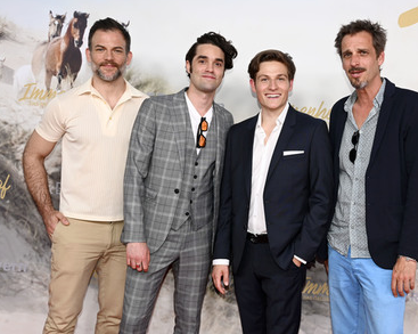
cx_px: 244
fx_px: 556
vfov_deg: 33.4
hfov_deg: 41.1
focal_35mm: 45
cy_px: 168
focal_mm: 39
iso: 500
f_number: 6.3
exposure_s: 1/100
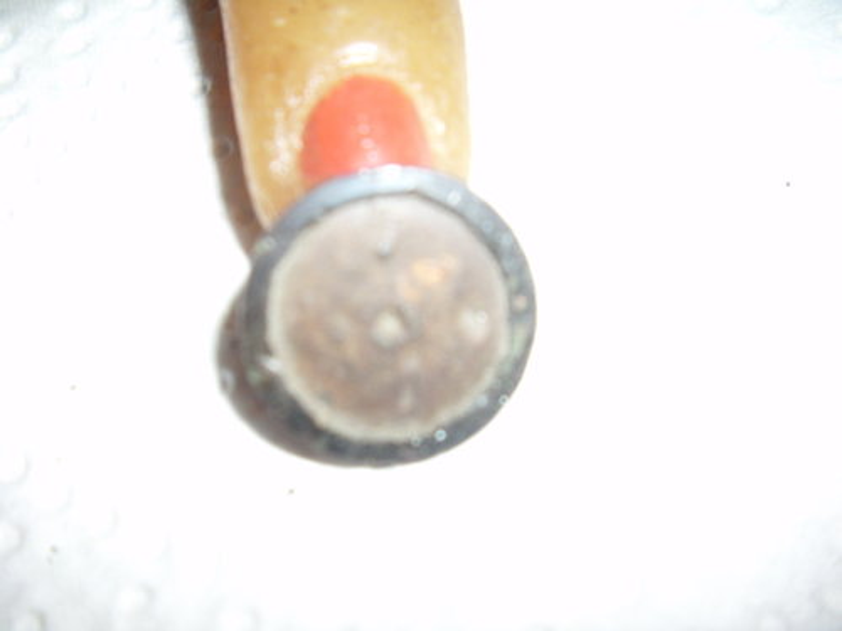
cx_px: 421
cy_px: 316
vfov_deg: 45.4
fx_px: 754
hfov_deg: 58.4
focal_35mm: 31
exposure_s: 1/200
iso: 50
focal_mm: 6.2
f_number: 2.8
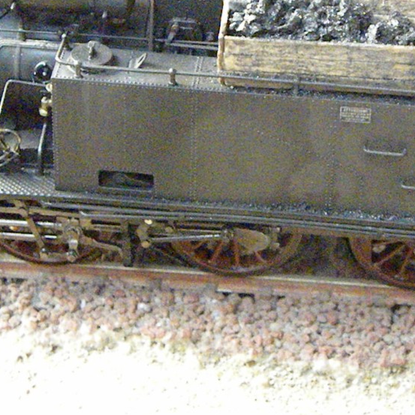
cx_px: 284
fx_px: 1940
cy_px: 124
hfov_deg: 12.2
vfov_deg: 12.2
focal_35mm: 143
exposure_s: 1/133
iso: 6400
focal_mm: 15.1
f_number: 4
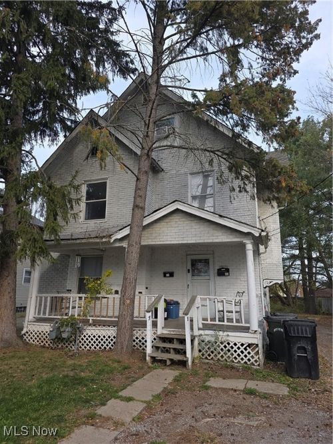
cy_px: 222
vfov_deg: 73.9
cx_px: 166
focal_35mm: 23
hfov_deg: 58.9
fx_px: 295
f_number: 1.7
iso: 12
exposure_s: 1/315
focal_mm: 6.3
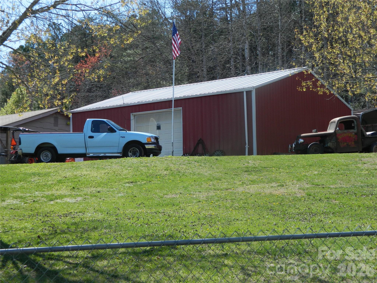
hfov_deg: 27.8
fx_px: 762
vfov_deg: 21.0
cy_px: 142
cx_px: 188
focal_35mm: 70
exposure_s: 1/400
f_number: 4
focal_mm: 12.6
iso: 80
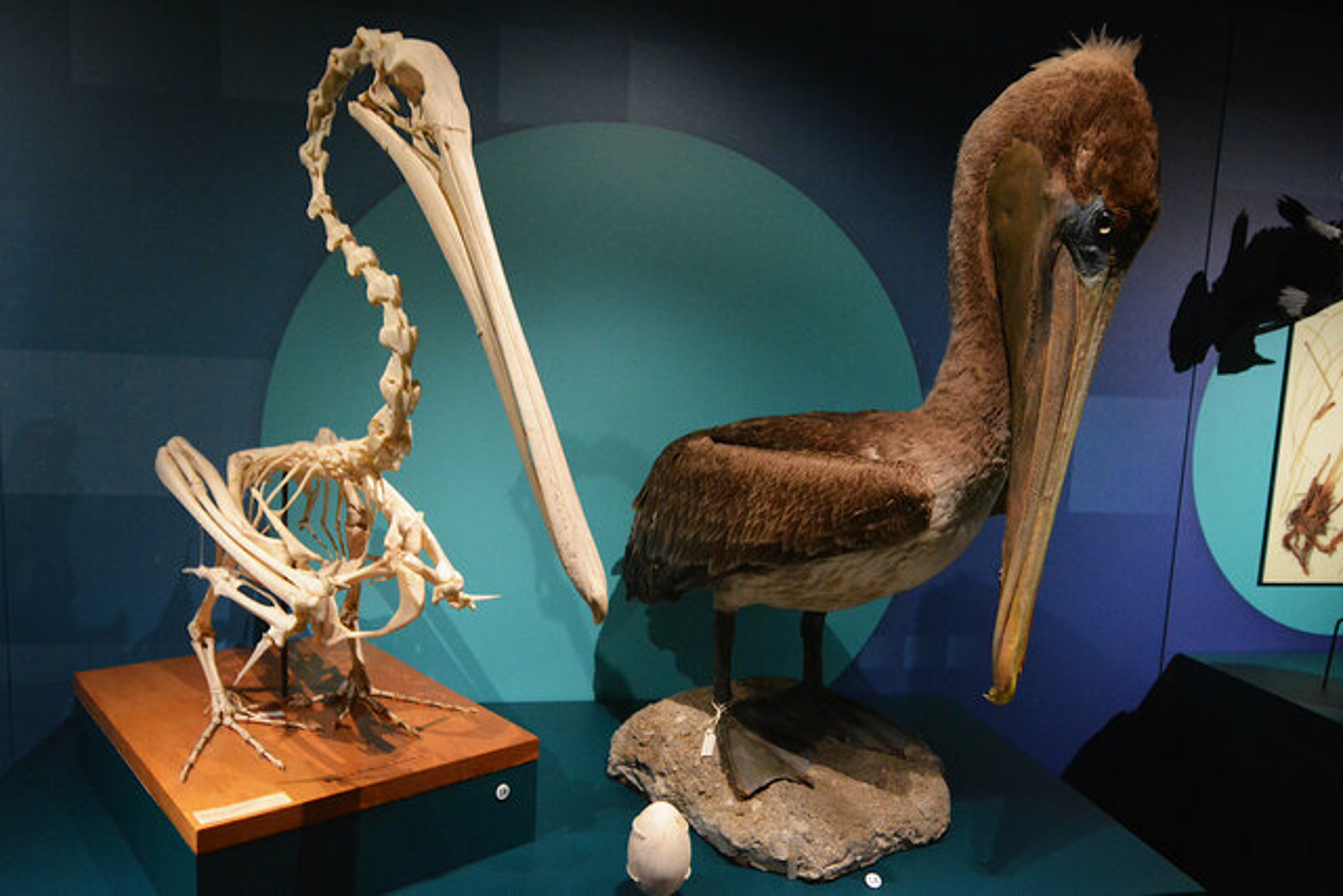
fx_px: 840
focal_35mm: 22
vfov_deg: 56.2
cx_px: 672
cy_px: 448
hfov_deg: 77.3
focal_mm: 15
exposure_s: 1/13
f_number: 5
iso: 3200
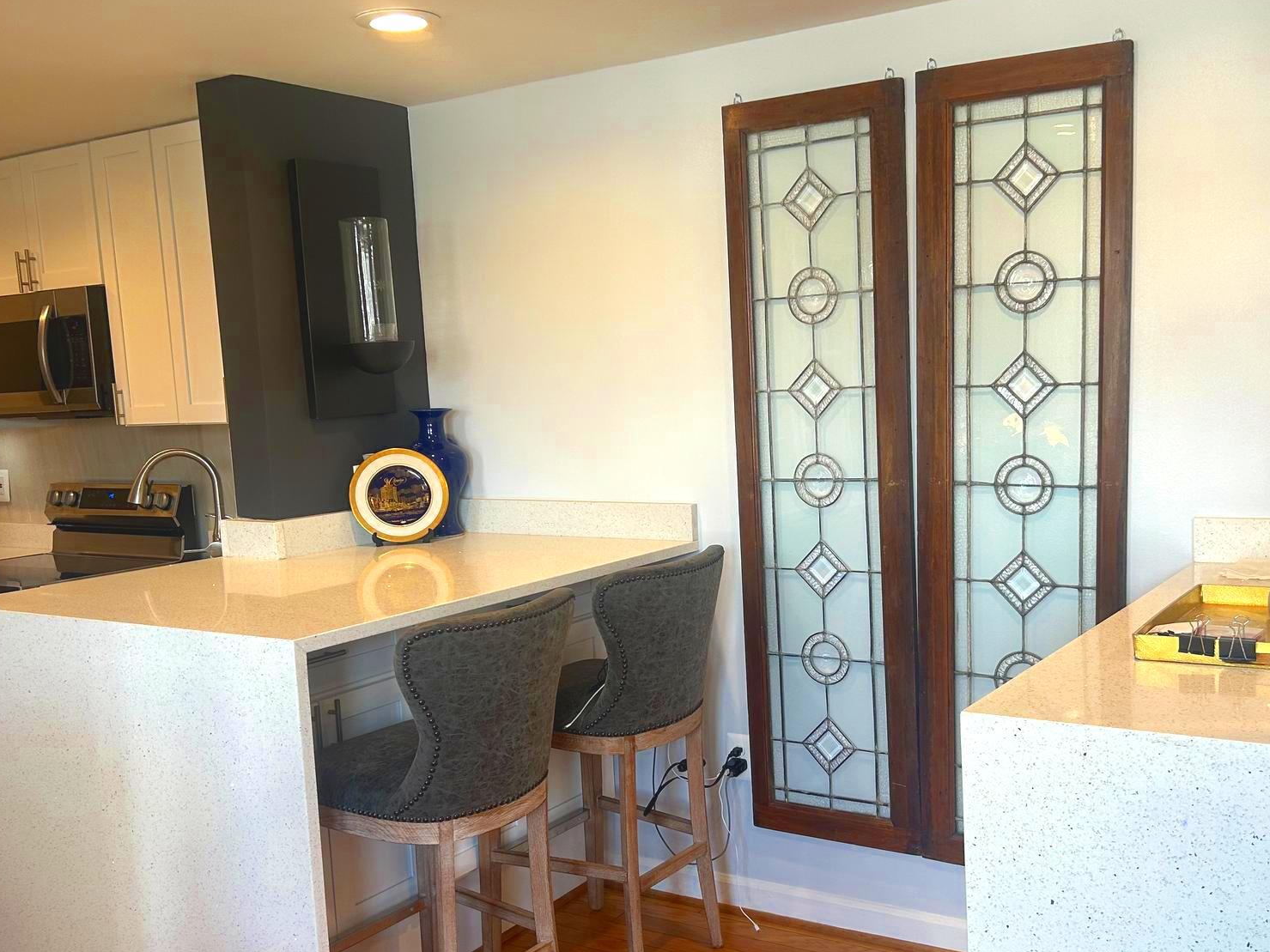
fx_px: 1321
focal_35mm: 36
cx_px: 707
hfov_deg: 51.3
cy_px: 528
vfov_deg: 39.6
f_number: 1.5
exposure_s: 1/120
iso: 64
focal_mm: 5.7
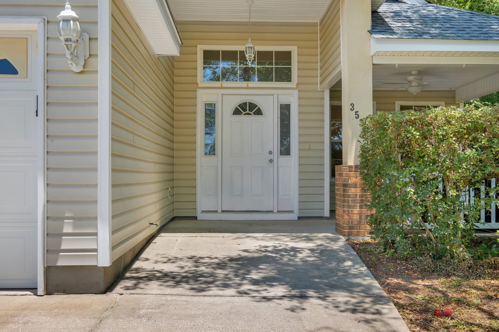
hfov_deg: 53.1
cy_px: 166
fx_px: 499
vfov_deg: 36.8
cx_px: 250
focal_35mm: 36
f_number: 7.1
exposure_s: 1/1250
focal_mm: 24
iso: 250
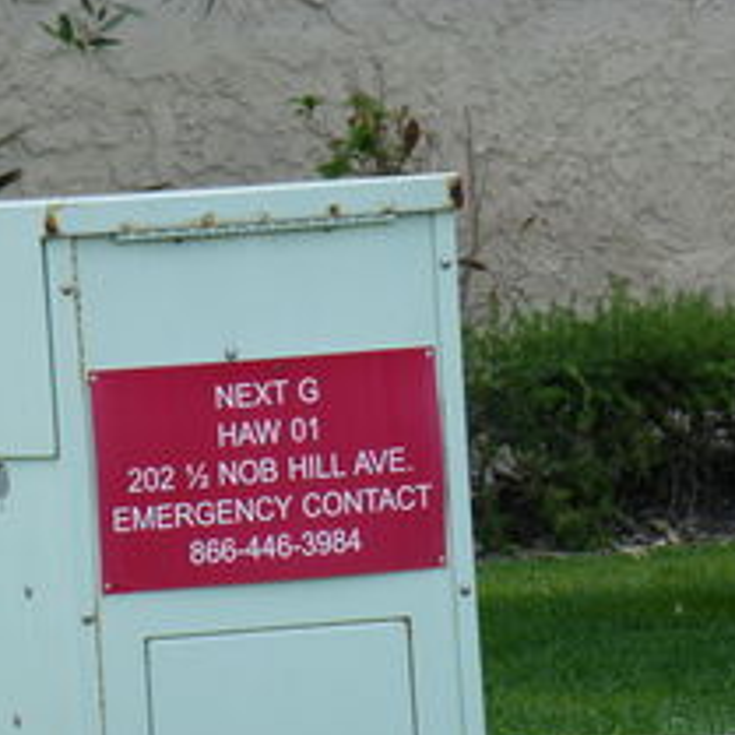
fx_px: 19506
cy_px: 520
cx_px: 246
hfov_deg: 2.2
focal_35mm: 812
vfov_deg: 2.2
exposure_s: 1/125
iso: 100
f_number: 6.4
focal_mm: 86
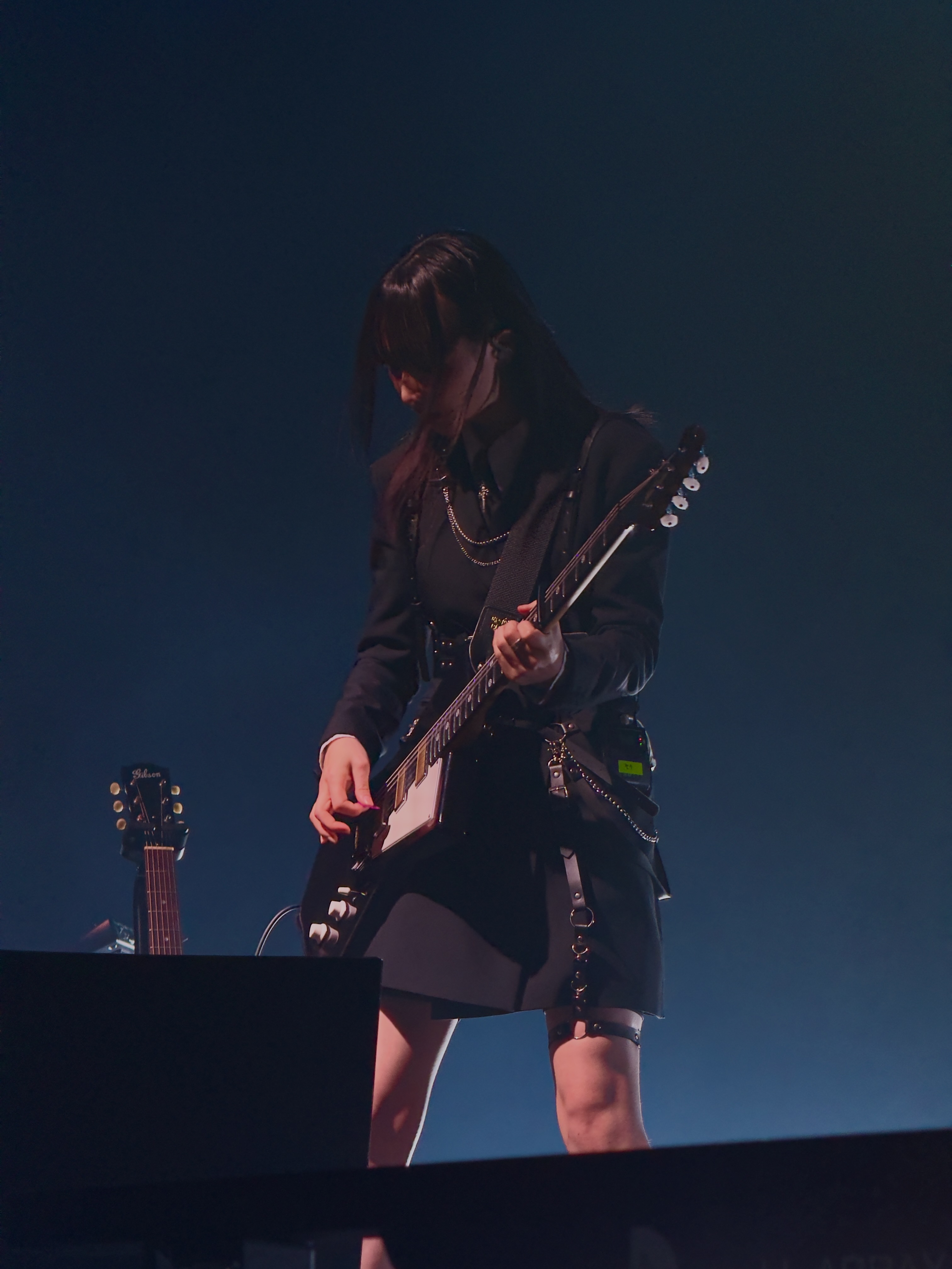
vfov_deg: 16.4
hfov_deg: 12.3
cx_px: 476
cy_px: 634
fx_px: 4400
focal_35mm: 120
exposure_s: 1/72
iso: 250
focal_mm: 15.66
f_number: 2.8
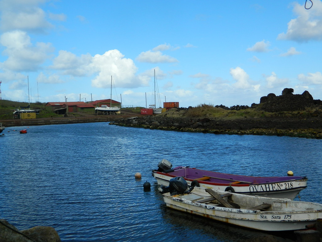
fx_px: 381
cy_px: 121
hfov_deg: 45.8
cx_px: 161
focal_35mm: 41
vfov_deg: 35.1
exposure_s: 1/800
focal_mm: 7.3
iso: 80
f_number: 3.5
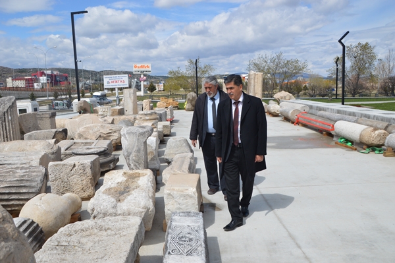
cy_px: 132
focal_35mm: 30
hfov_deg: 62.0
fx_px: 329
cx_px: 198
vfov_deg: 43.5
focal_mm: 20
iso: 400
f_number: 7.1
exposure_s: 1/2000
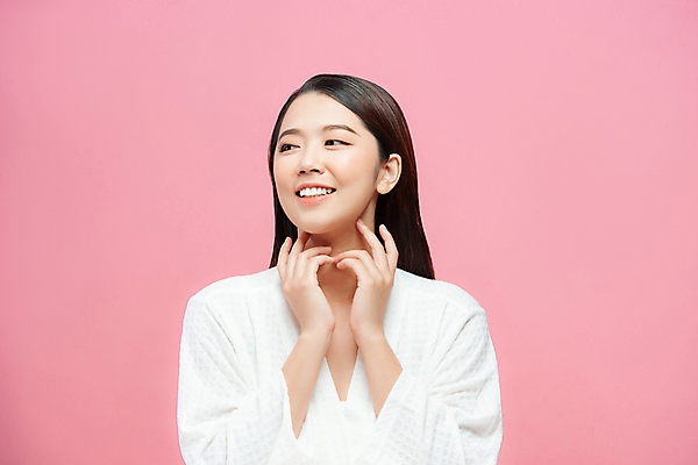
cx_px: 349
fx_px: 2617
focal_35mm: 135
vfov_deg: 10.2
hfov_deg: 15.2
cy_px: 232
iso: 200
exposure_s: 1/160
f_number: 5.6
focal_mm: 135
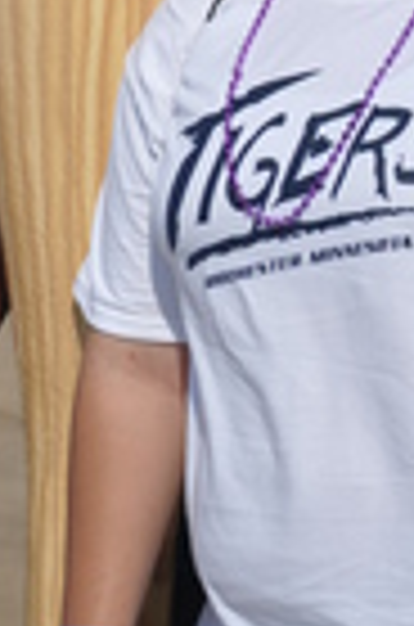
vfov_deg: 7.2
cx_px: 65
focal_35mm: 286
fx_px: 4953
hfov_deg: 4.8
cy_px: -153
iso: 200
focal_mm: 55
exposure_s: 1/3200
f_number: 4
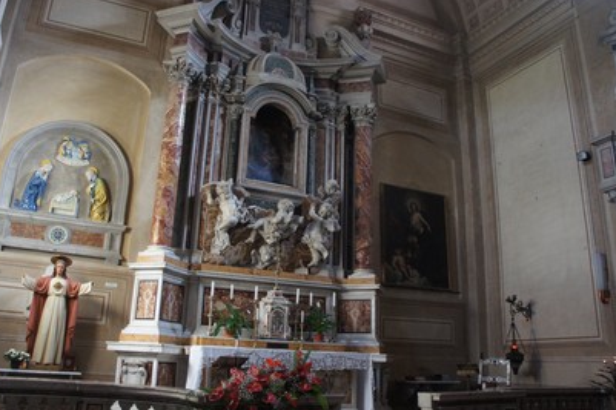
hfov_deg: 60.3
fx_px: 530
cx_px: 306
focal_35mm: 31
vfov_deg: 42.2
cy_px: 180
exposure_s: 1/60
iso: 1600
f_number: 3.5
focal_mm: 18
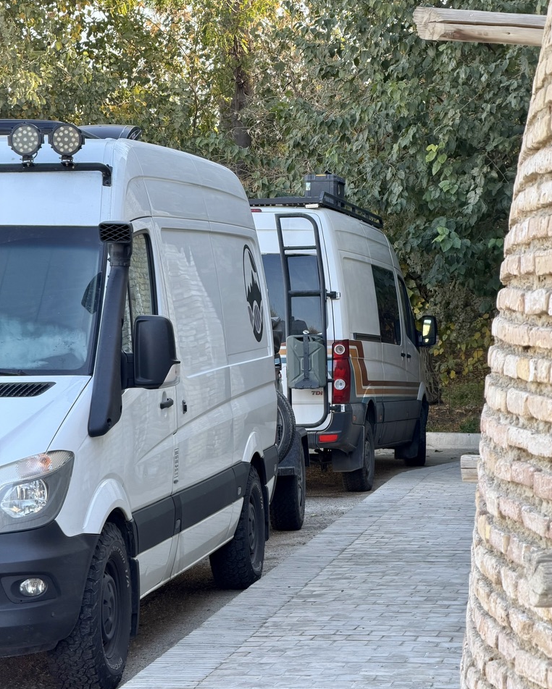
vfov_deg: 18.3
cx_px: 277
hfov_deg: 14.7
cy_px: 322
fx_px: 2144
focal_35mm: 105
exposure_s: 1/121
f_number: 2.8
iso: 64
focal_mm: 16.89
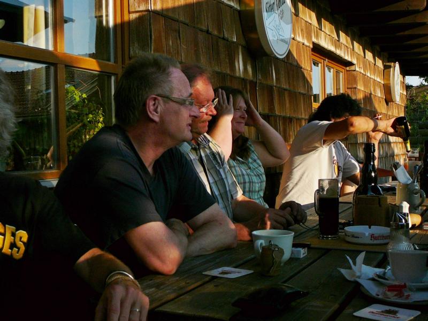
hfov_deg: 36.8
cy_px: 160
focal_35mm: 52
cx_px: 214
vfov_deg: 28.0
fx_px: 643
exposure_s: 1/800
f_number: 3.4
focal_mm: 7.8
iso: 80
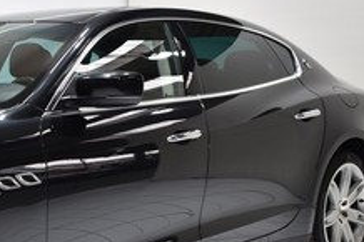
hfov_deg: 21.1
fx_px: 919
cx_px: -52
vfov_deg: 14.9
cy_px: 206
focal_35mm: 91
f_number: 4
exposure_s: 1/20
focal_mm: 24
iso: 100
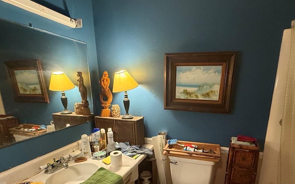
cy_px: 126
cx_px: 166
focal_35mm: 21
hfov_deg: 81.9
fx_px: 169
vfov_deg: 55.7
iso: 500
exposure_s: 1/60
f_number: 2.2
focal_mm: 2.22
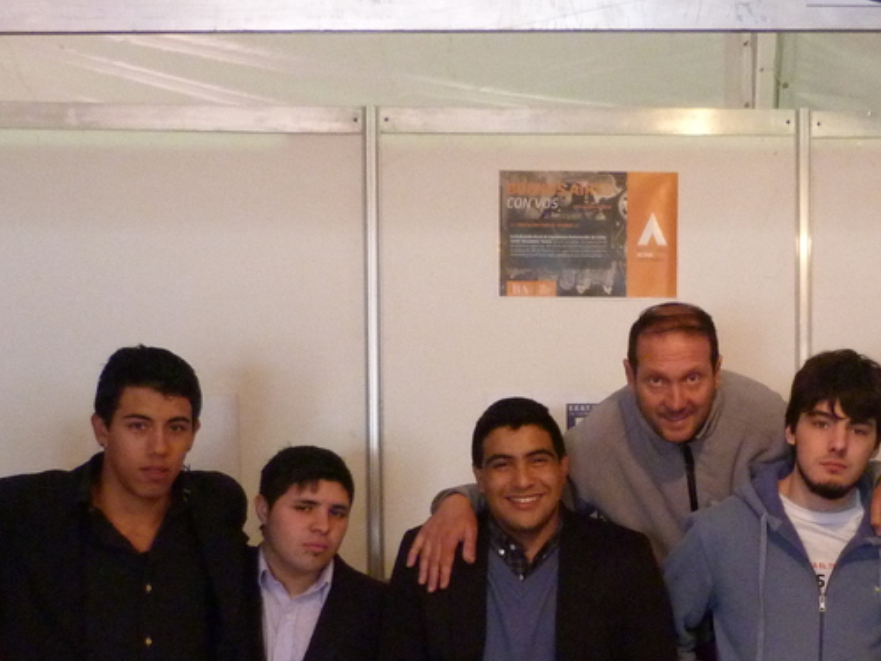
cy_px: 550
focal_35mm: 64
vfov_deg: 22.5
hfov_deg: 29.6
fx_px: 1629
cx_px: 698
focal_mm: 4.5
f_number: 2.8
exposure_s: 1/40
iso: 400
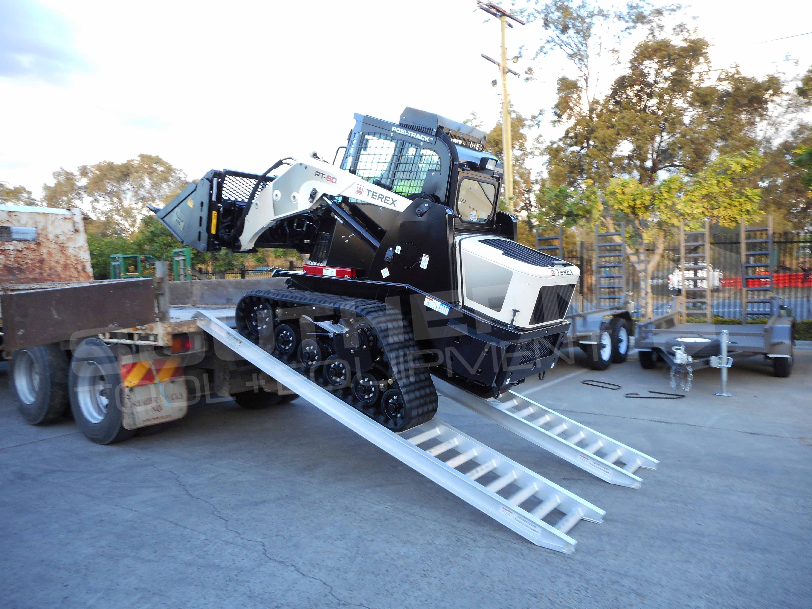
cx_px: 406
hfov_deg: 69.4
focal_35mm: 25
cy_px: 304
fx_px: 586
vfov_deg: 54.9
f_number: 3.7
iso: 80
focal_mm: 4.5
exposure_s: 1/30
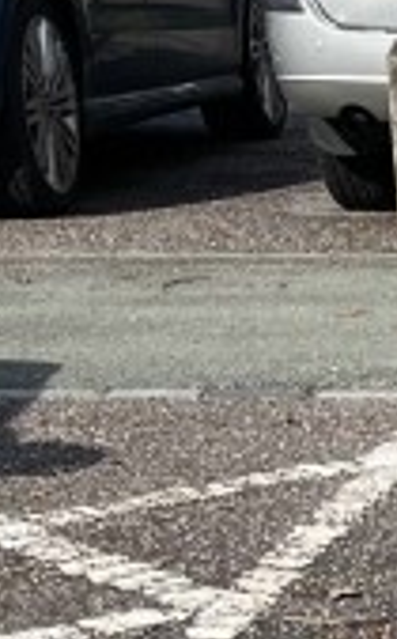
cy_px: 1221
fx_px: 3408
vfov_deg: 10.0
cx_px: 1108
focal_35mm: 196
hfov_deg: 6.2
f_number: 1.6
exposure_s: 1/2632
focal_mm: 5.1
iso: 50
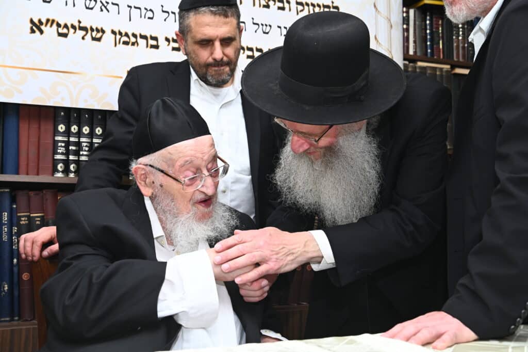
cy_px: 176
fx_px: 616
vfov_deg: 31.9
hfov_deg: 46.4
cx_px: 264
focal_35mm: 42
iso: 1250
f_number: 6.3
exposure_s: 1/100
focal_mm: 42
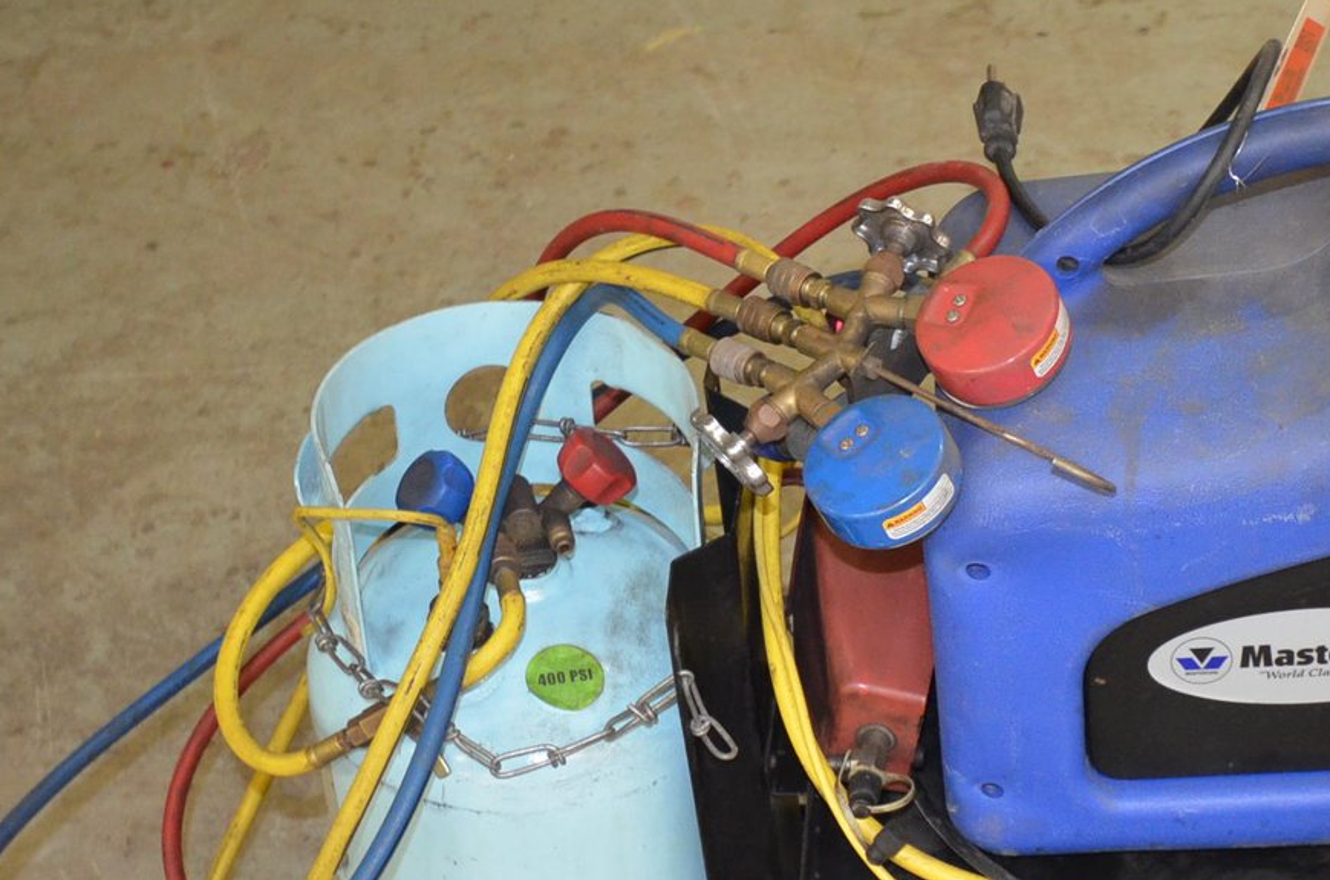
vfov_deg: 18.9
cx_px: 1079
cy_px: 709
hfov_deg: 27.9
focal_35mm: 71
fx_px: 2617
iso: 2000
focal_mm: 24
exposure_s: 1/60
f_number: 4.5
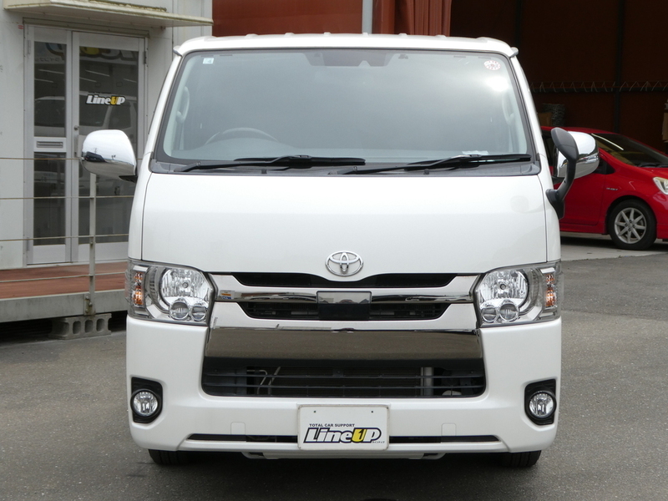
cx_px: 334
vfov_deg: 21.0
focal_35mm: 70
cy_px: 250
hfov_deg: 27.8
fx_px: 1351
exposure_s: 1/400
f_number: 4.5
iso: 80
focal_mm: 12.5
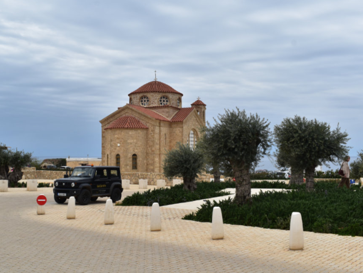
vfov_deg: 36.3
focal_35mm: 40
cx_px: 148
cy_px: 136
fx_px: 415
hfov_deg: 47.0
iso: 320
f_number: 11
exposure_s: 1/500
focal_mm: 23
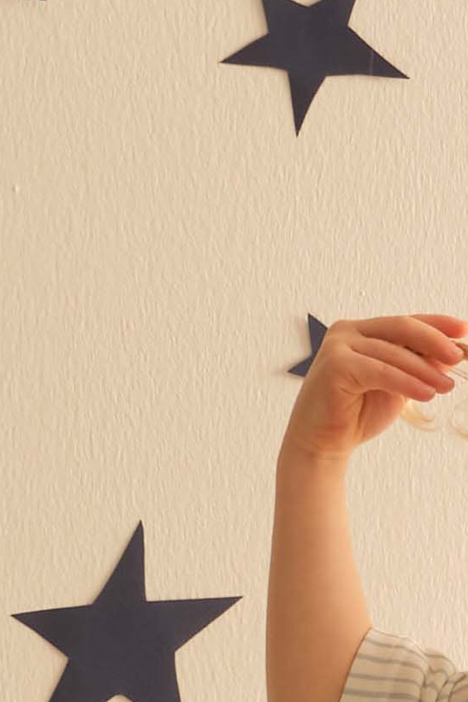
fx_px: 6925
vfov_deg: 5.8
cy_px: 731
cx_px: 812
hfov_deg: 3.8
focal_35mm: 355
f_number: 9
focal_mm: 32.1
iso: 200
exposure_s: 1/160
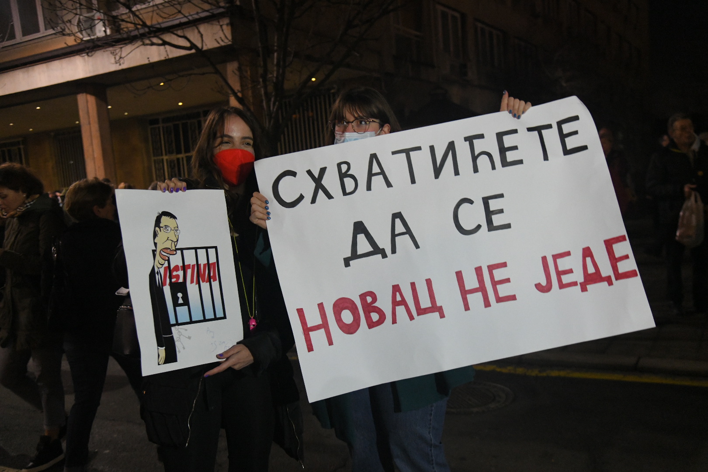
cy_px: 236
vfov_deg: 38.9
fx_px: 669
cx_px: 354
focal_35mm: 34
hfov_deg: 55.8
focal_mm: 34
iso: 8000
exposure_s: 1/160
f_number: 4
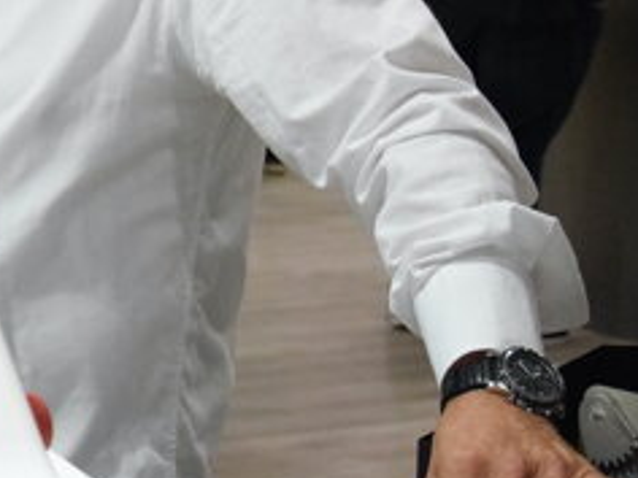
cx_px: -254
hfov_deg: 12.8
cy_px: 65
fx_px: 2728
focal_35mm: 148
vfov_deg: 10.0
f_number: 5
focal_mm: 28
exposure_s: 1/640
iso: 4000
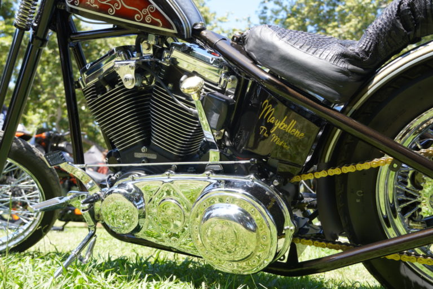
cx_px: 216
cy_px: 144
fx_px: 469
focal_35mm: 39
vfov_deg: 34.3
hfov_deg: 49.5
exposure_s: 1/160
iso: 100
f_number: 4
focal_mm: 26
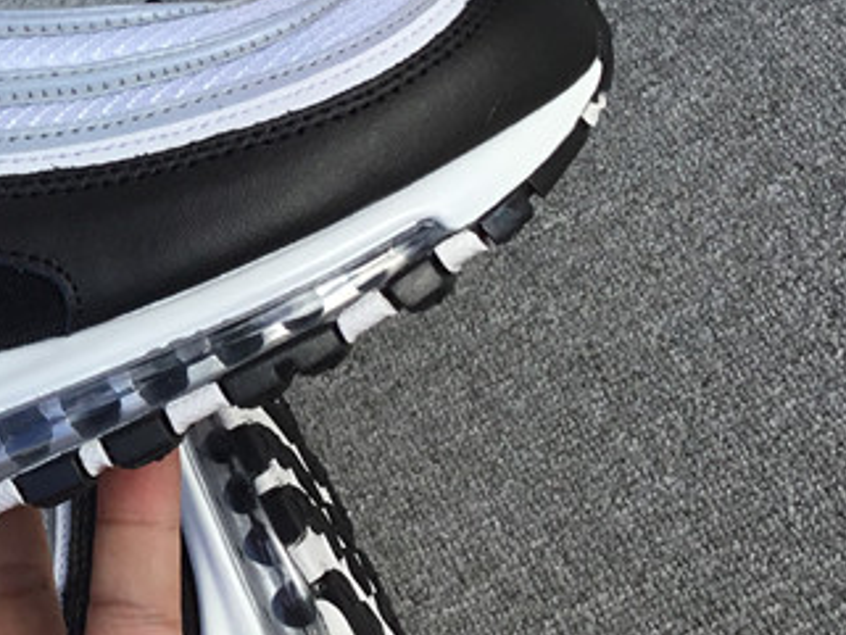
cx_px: -134
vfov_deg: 16.9
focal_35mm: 87
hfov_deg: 21.1
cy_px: 136
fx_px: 2127
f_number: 2.4
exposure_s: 1/485
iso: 25
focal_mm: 3.3
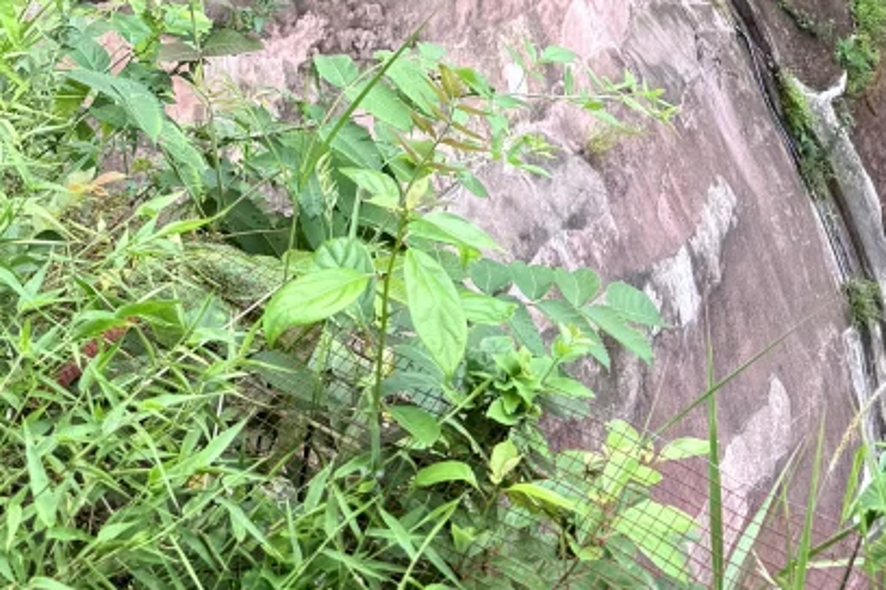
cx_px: 400
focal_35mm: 88
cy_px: -620
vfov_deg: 13.2
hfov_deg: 23.1
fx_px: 2166
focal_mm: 6.76
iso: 80
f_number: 1.78
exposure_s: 1/440
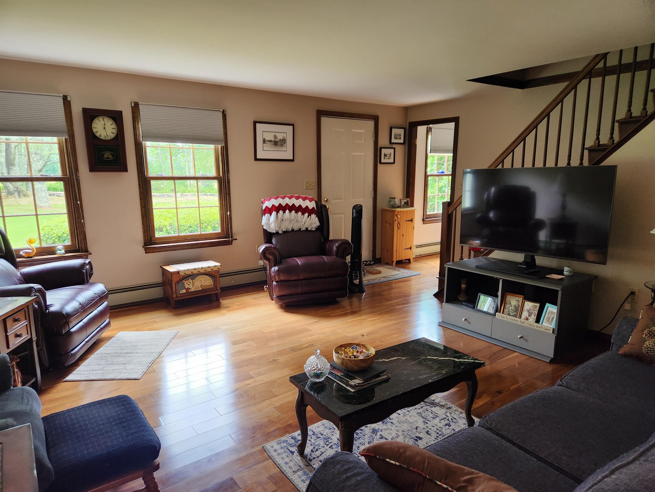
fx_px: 435
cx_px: 328
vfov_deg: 58.9
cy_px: 246
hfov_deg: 73.9
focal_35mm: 23
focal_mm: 5.4
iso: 400
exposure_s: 1/120
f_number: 1.8
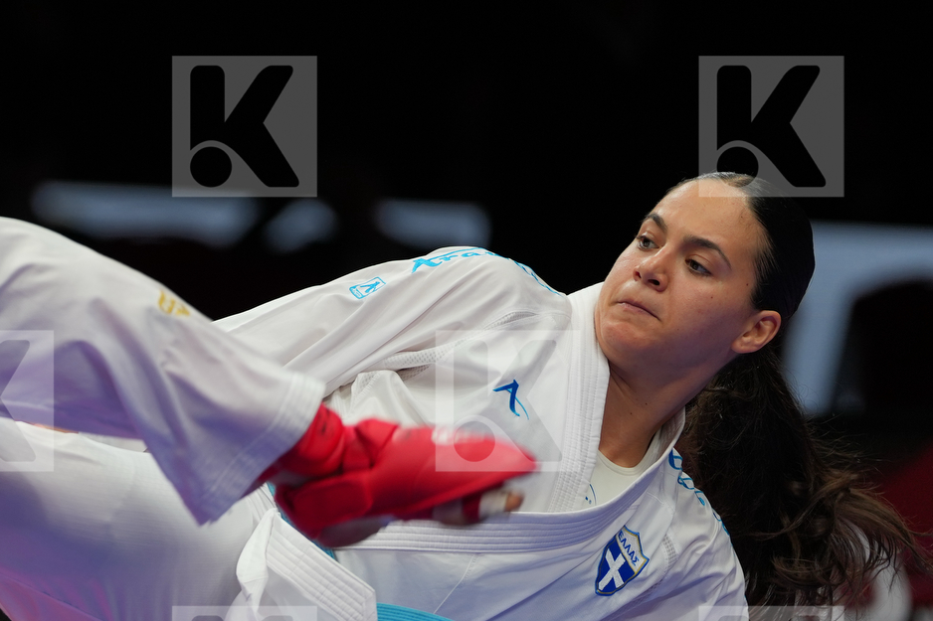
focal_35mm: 512
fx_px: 13266
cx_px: 245
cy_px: 401
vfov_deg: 2.7
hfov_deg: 4.0
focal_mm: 200
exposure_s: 1/1000
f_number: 2.8
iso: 320
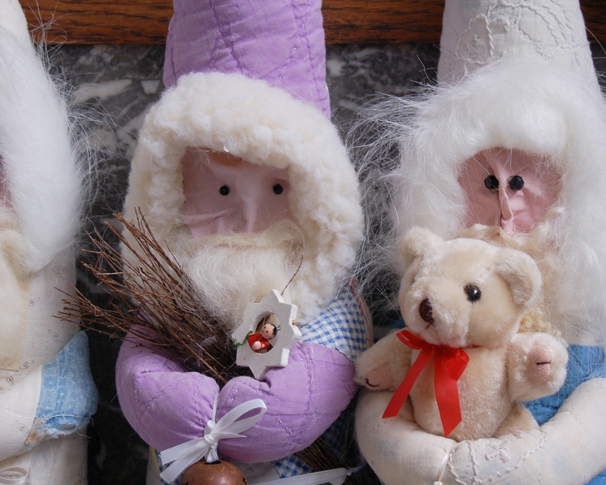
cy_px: 243
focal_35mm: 85
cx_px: 353
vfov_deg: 18.1
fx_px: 1525
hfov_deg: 22.5
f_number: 5.6
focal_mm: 50
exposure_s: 1/60
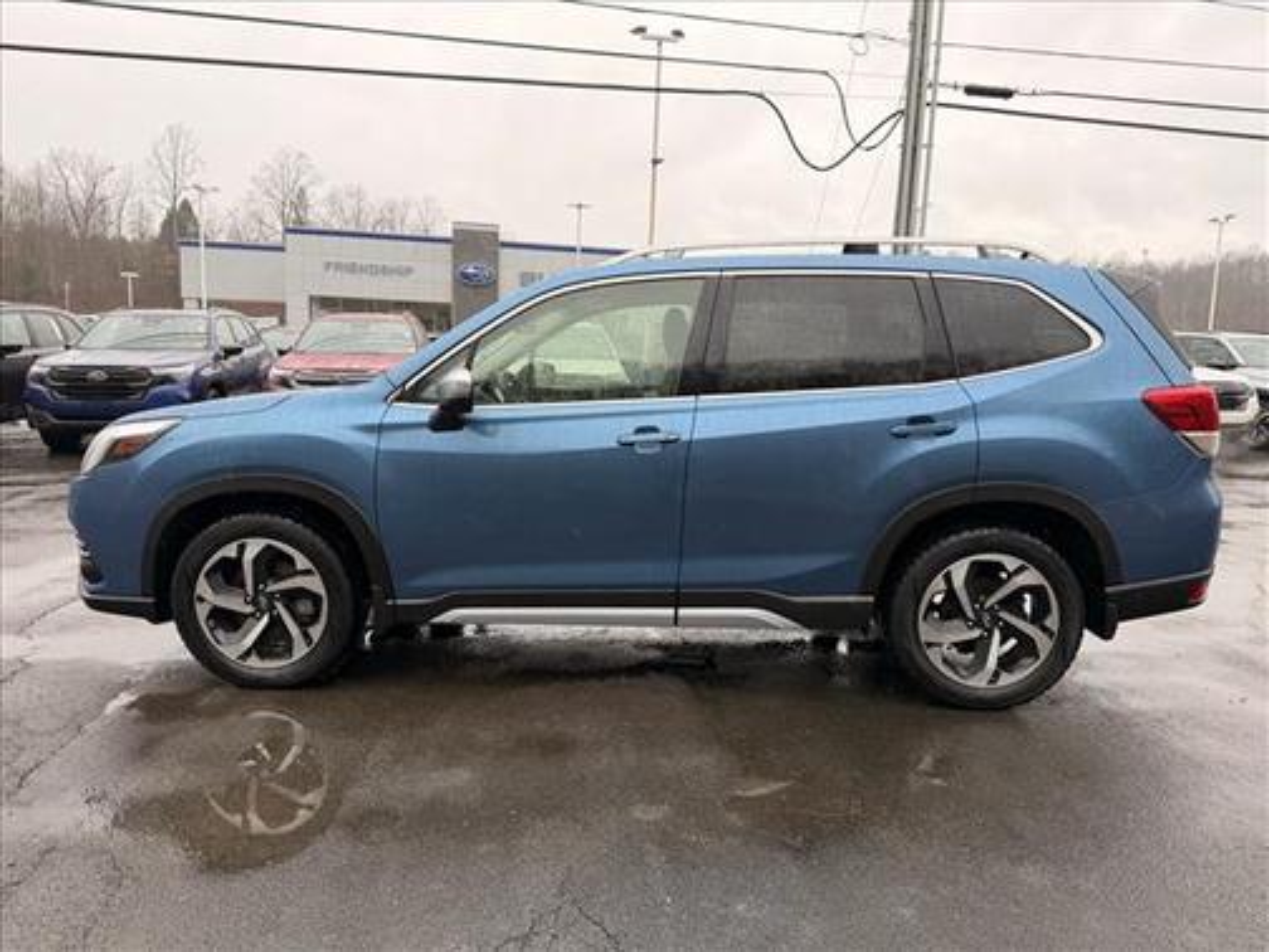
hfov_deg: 71.6
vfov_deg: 56.8
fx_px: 880
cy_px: 476
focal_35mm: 24
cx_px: 634
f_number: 1.78
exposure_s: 1/571
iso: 80
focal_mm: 6.76
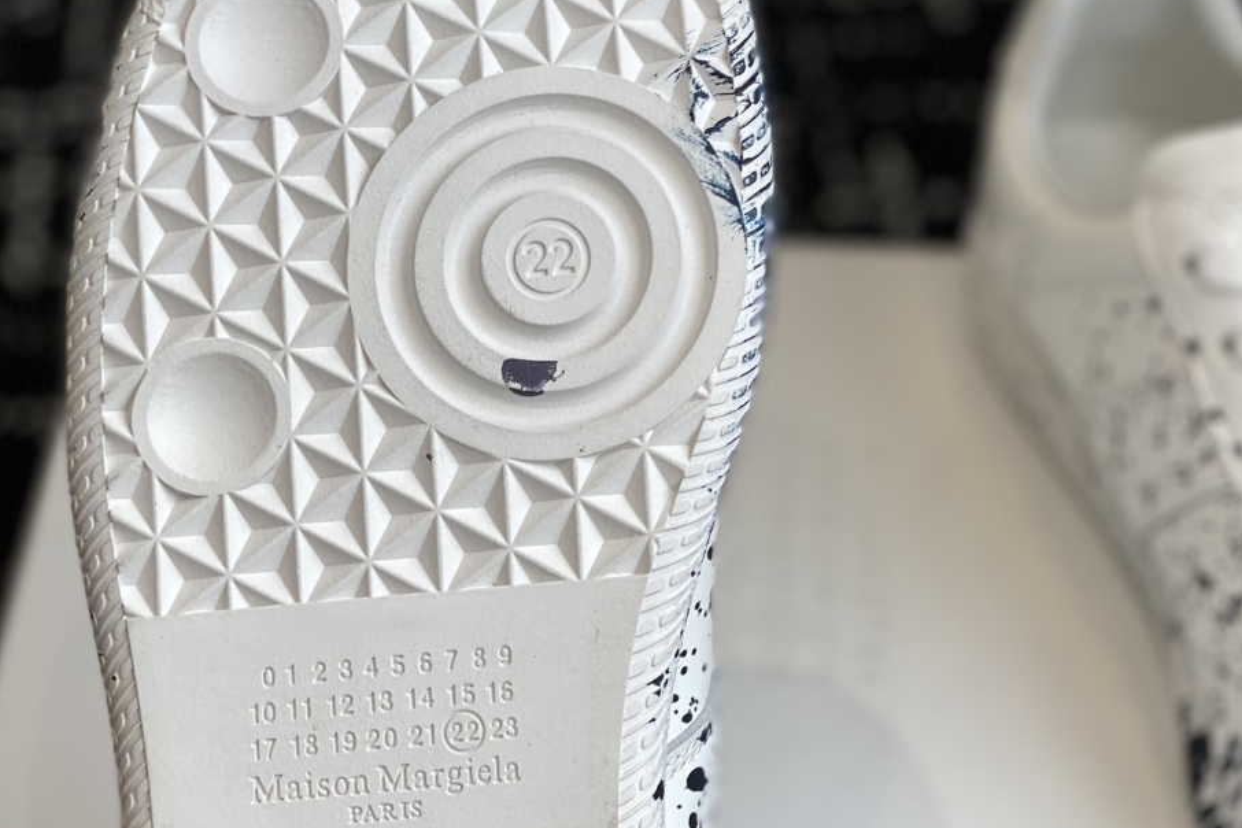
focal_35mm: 86
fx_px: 2967
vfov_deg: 15.9
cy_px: 402
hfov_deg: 23.6
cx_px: 607
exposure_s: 1/152
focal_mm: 6
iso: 20
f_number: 2
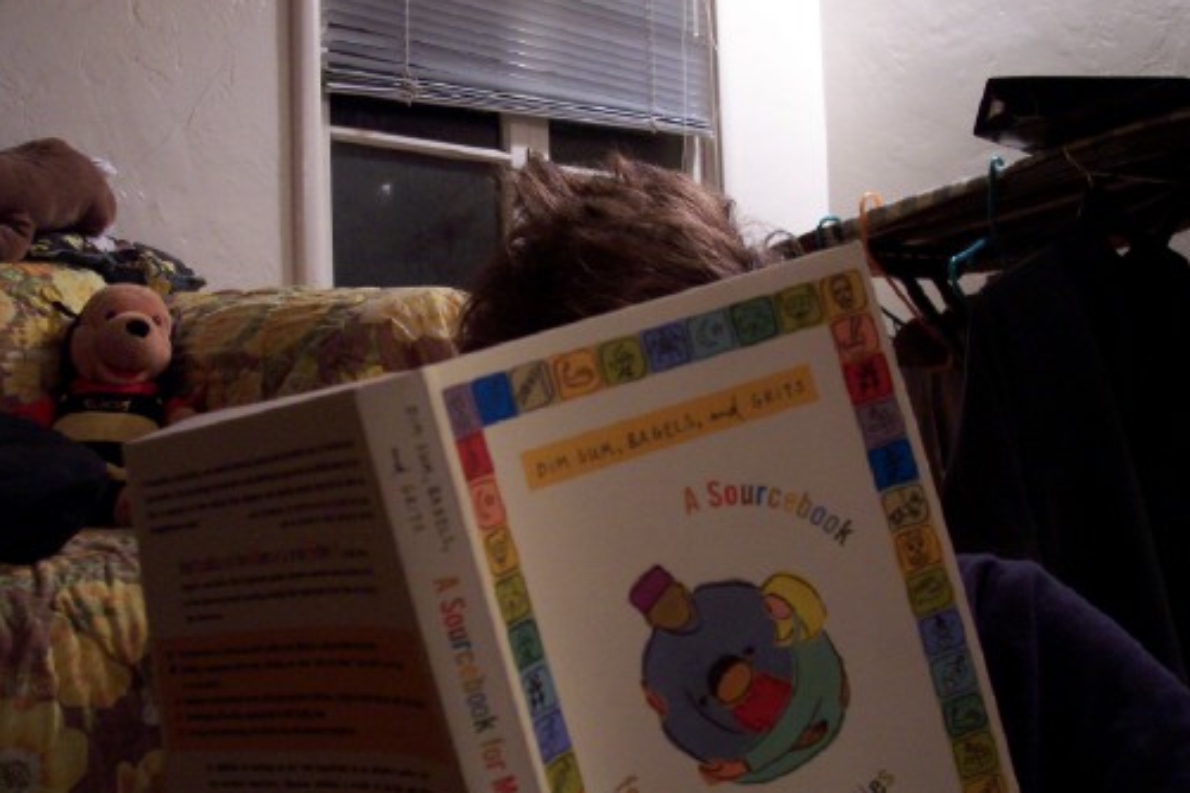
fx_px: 1289
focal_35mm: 39
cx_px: 596
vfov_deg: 34.2
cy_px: 445
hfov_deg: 49.6
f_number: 2.8
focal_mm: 5.6
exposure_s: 1/8
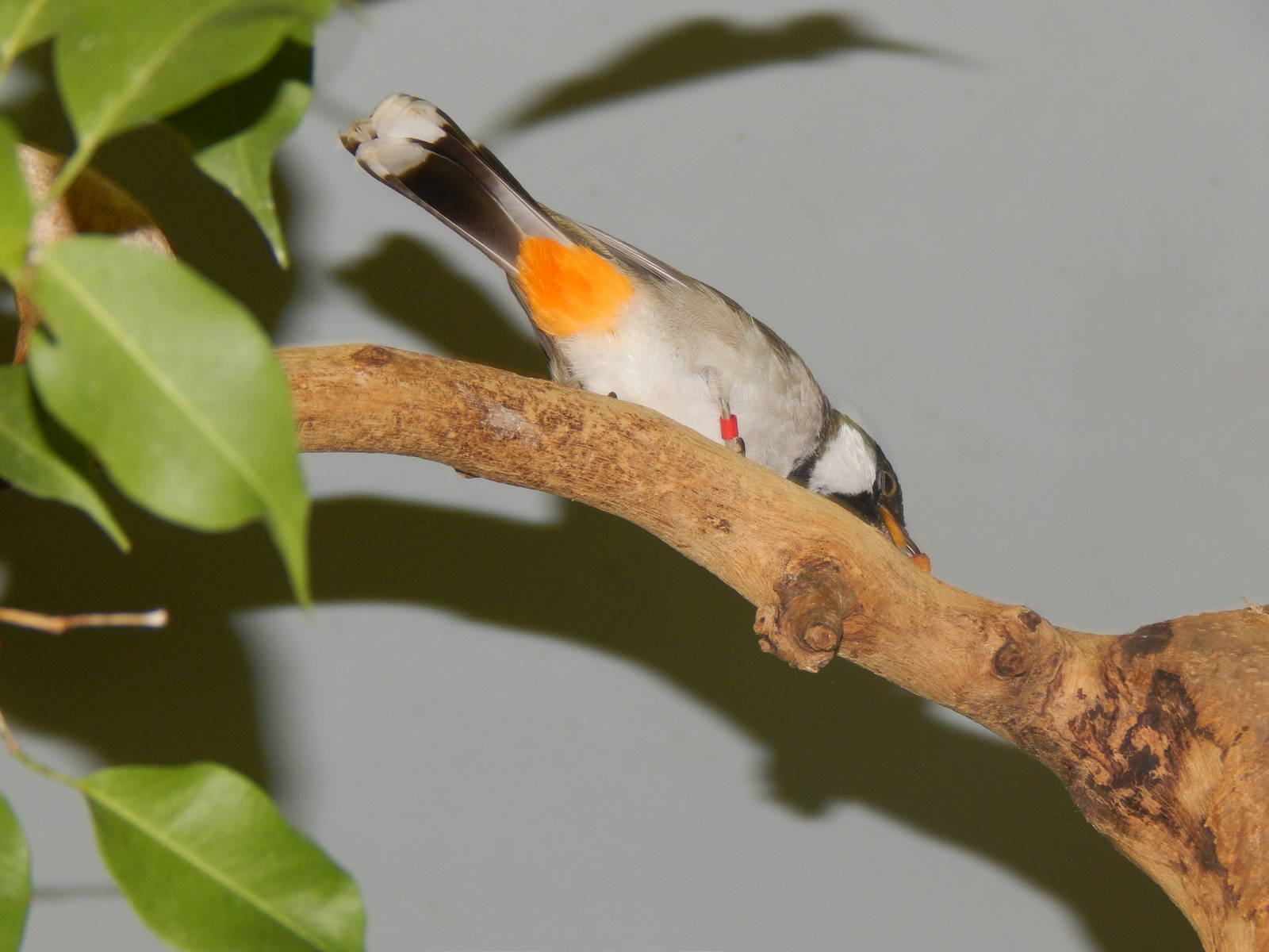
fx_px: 9238
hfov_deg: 7.9
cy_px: 476
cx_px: 634
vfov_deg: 5.9
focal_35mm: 252
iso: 220
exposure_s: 1/30
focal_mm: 44.9
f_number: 5.6
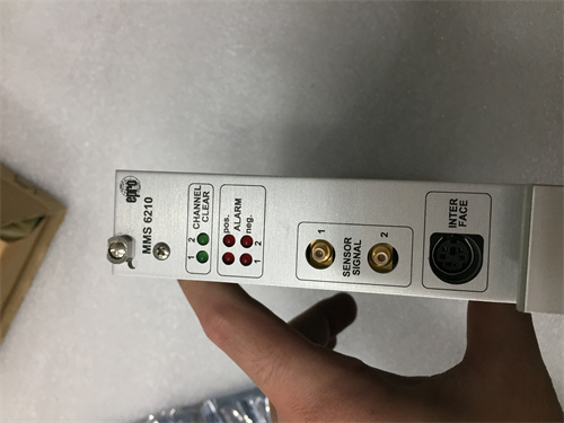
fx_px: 472
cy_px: 212
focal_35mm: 29
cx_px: 282
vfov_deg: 48.2
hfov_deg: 61.7
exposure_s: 1/33
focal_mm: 4.15
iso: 50
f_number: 2.2
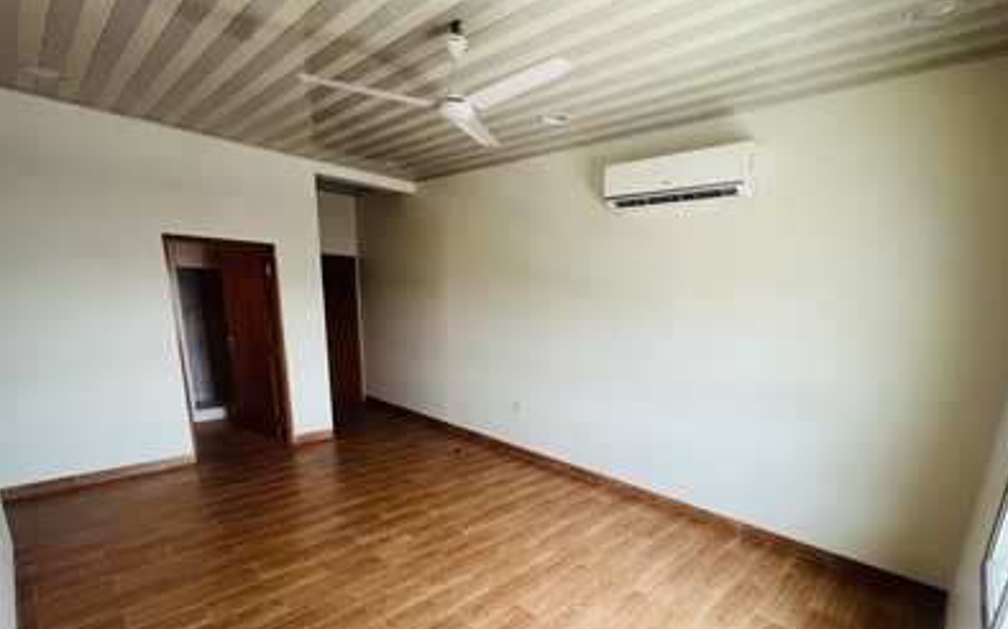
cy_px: 410
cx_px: 541
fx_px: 439
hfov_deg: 97.7
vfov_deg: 69.5
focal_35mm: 16
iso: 200
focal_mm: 1.57
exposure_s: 1/99
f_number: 1.8
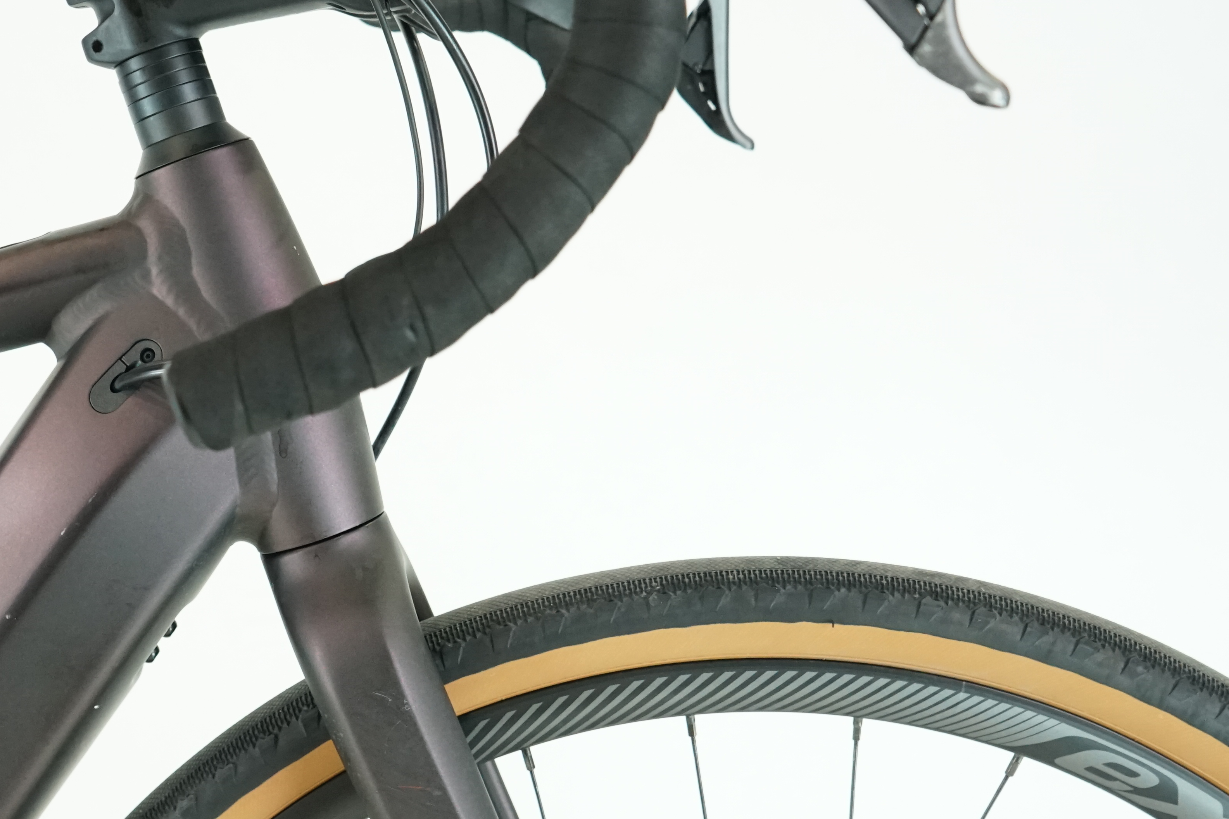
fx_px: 1809
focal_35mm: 53
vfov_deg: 25.3
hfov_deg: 36.8
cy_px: 572
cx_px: 332
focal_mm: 28
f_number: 5.6
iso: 2500
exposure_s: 1/200
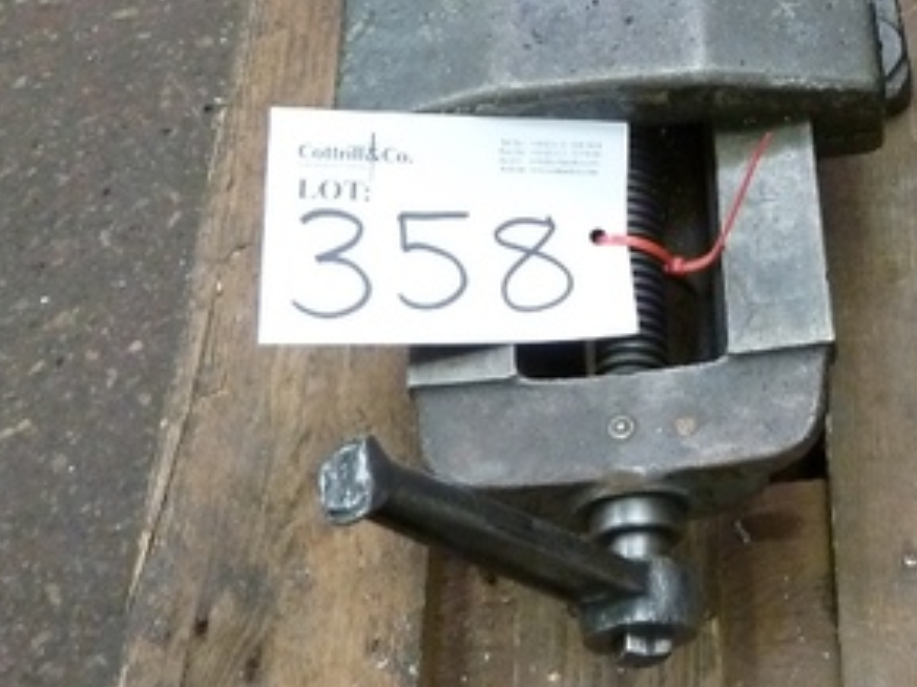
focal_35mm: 55
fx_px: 1456
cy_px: 151
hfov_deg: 31.7
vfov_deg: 26.1
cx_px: 961
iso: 320
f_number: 3.3
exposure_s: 1/30
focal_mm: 4.1
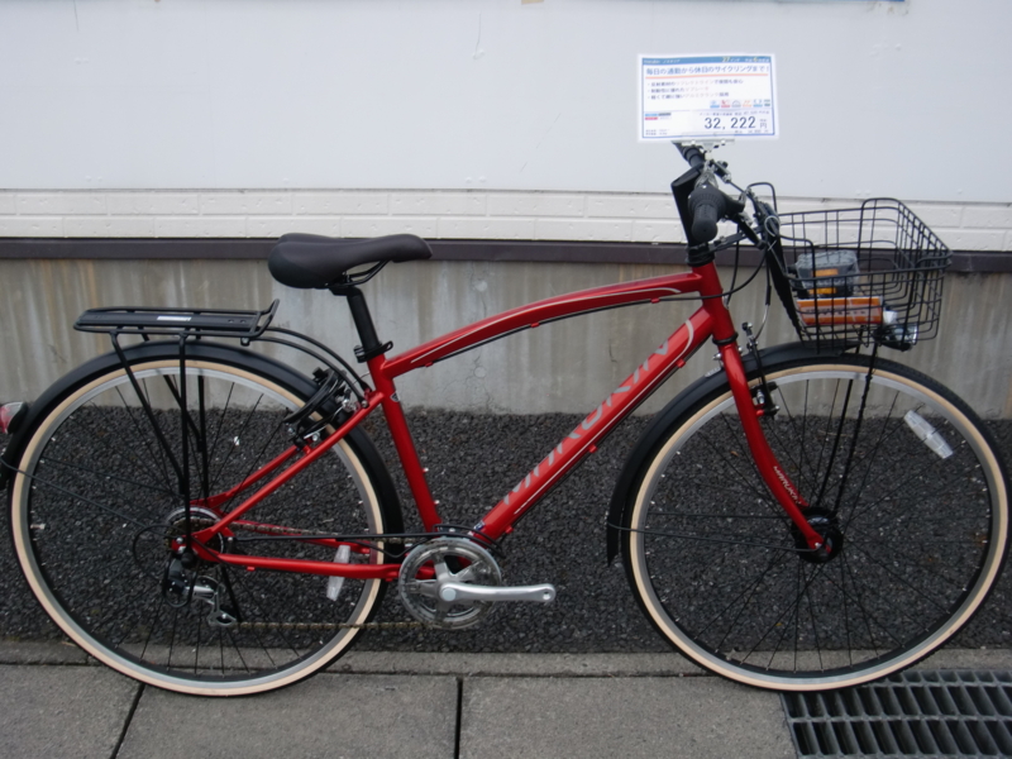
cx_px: 506
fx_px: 1228
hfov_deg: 44.8
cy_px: 380
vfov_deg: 34.3
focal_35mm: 42
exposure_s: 1/100
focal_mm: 7.27
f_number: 4
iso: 64
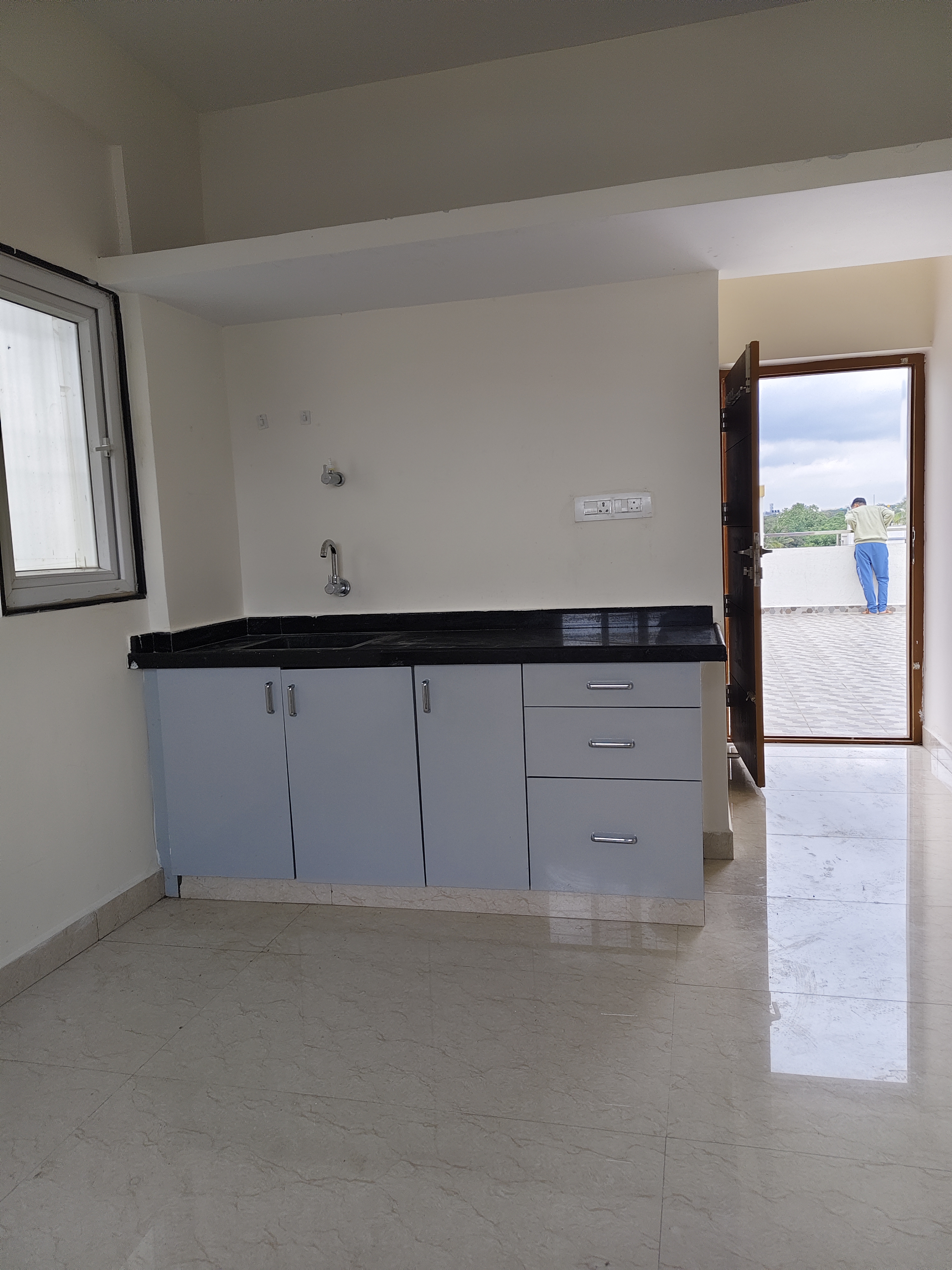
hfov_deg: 56.8
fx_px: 880
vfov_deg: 71.6
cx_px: 476
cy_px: 635
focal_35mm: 24
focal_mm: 5.56
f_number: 1.88
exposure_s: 1/106
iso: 163
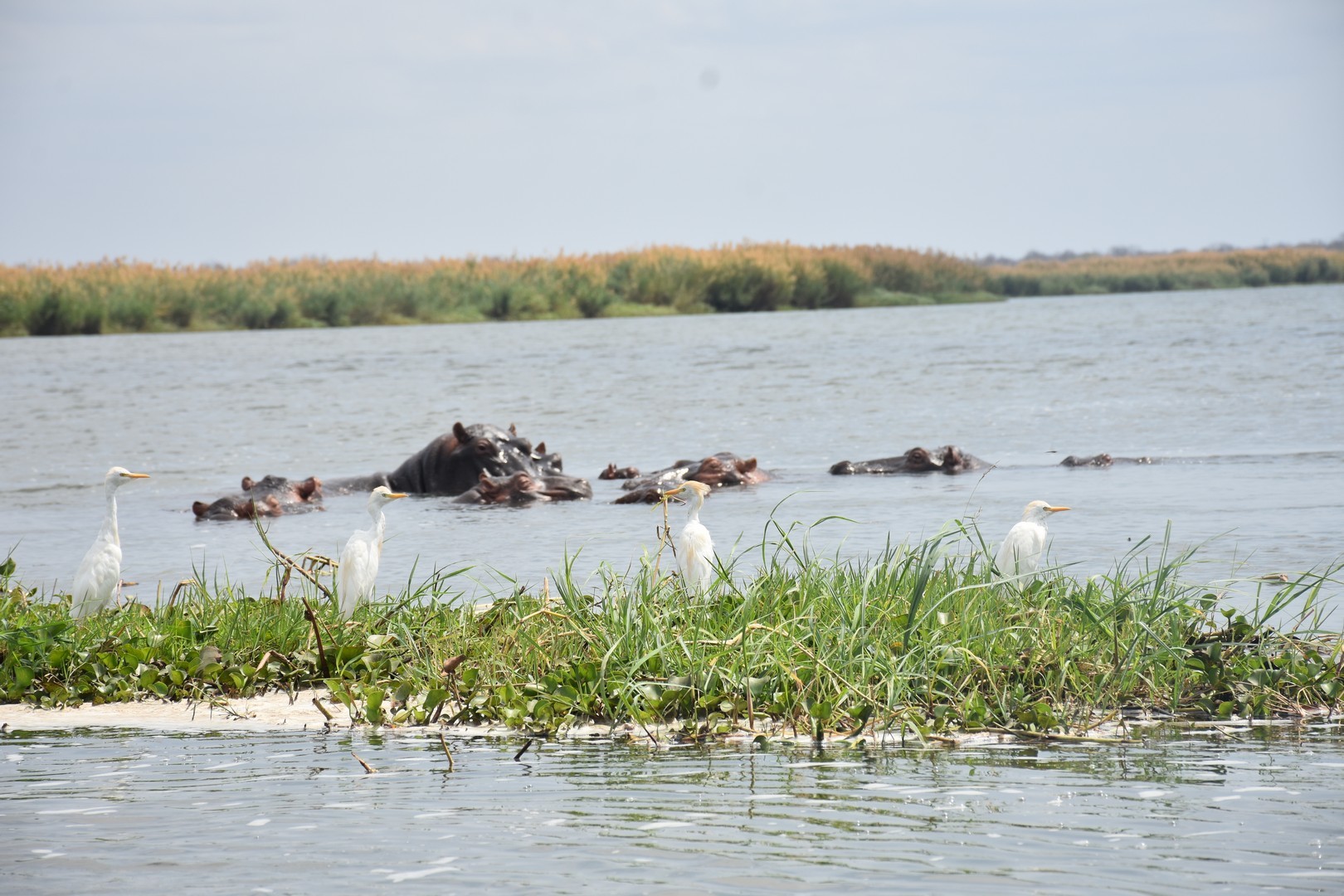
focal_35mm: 158
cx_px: 672
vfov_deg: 8.7
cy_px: 448
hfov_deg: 13.0
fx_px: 5880
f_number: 8
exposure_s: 1/500
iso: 110
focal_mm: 105
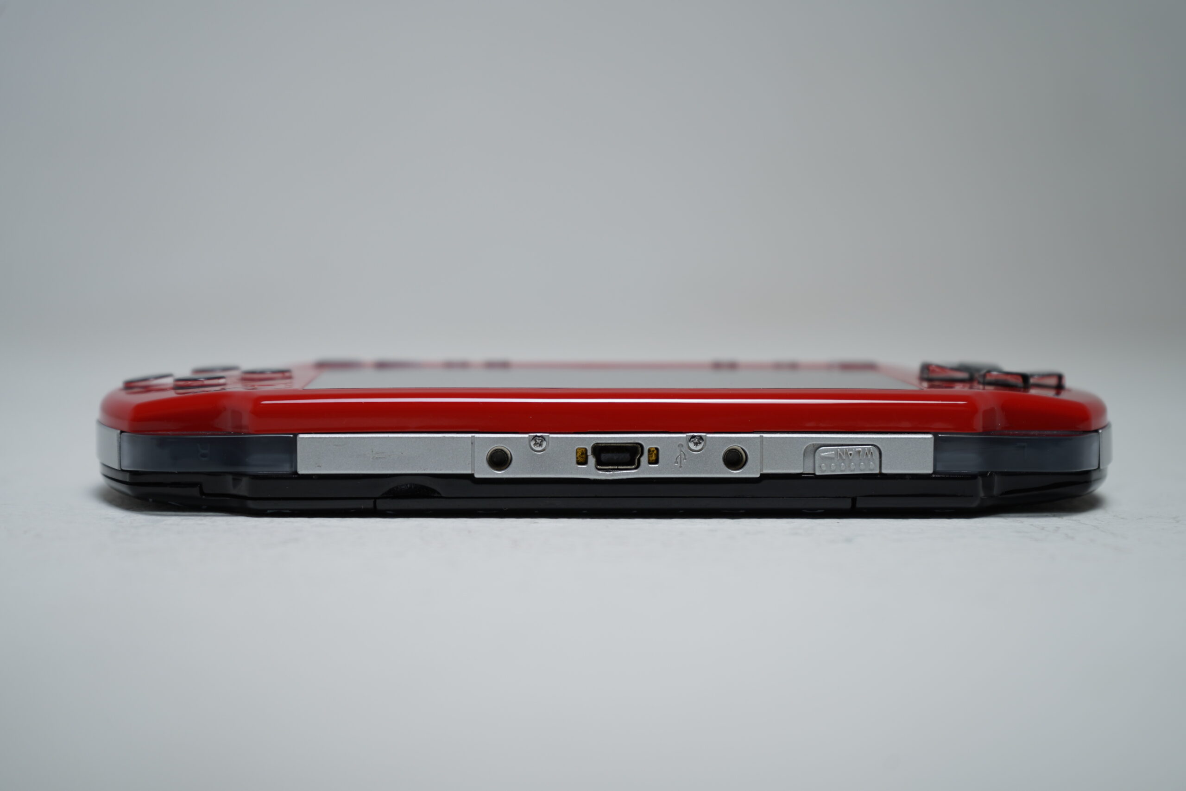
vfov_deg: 23.4
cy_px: 396
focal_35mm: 58
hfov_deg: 34.5
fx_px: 1911
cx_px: 593
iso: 100
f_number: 5.6
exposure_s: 1/15
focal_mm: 58
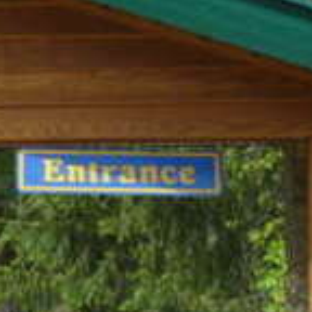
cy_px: 318
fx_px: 3906
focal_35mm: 383
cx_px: -464
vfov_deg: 4.6
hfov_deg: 4.5
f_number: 3.3
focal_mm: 12.8
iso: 80
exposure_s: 1/500
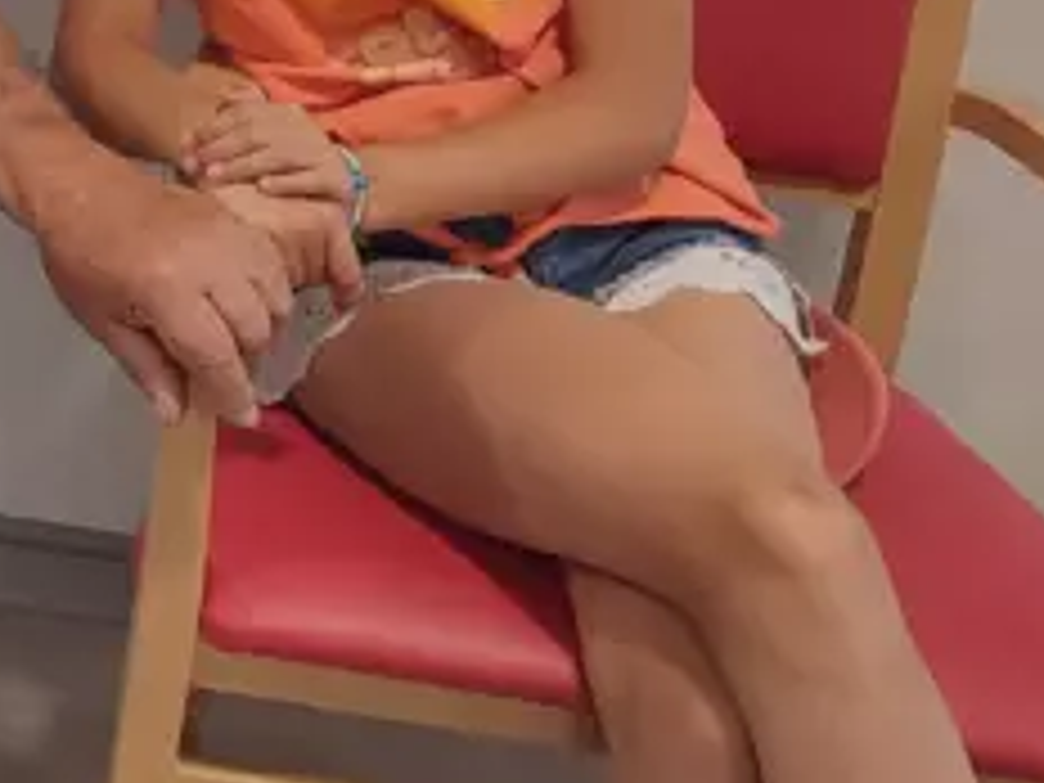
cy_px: 27
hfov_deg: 18.2
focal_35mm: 88
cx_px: -770
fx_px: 2654
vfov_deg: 16.5
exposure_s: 1/33
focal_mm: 5.89
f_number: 1.89
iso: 108
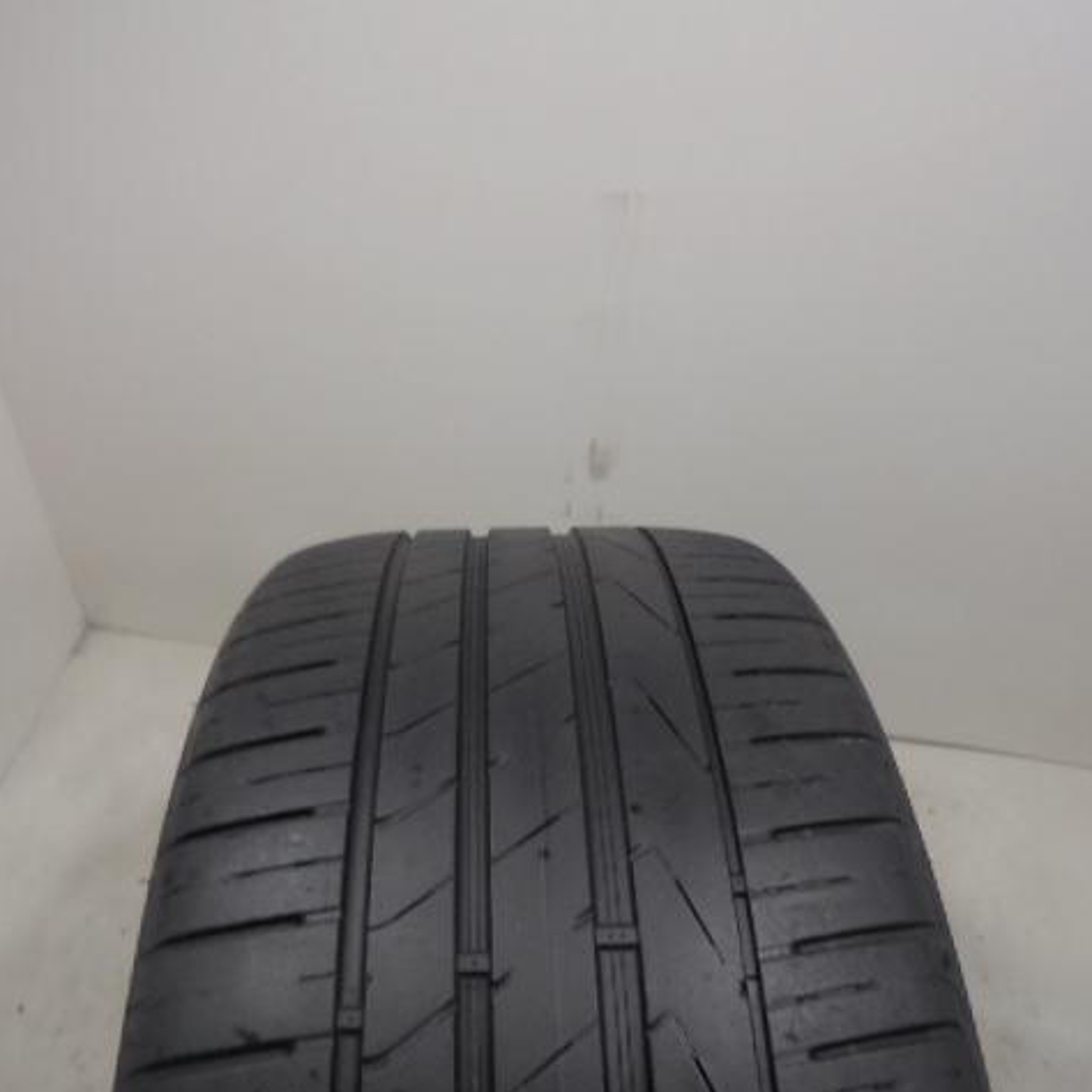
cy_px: 548
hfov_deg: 52.5
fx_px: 1106
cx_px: 509
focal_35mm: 31
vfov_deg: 52.5
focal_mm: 4.6
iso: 100
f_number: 3.5
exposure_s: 1/30
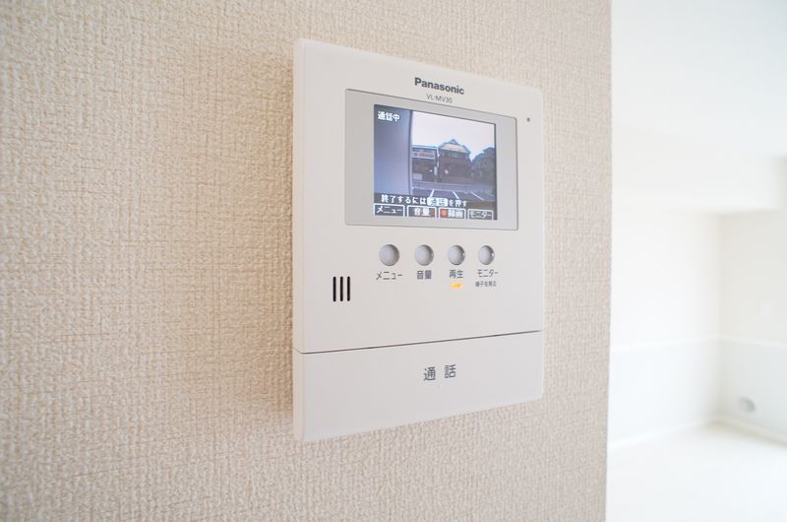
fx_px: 524
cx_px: 394
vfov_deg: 52.9
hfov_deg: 73.8
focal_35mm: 24
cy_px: 261
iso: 1000
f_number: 4
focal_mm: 16
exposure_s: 1/60
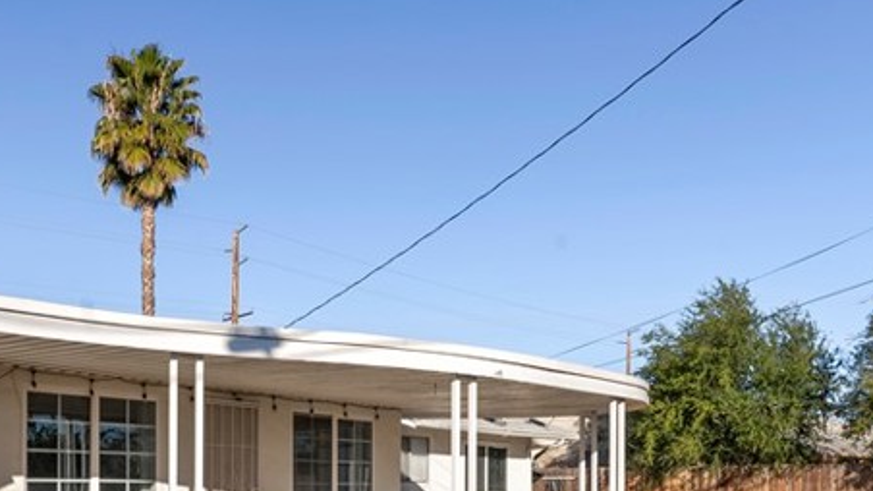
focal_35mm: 38
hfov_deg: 51.7
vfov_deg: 28.7
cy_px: 519
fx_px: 879
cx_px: 282
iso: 100
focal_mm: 16
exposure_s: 1/125
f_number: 13
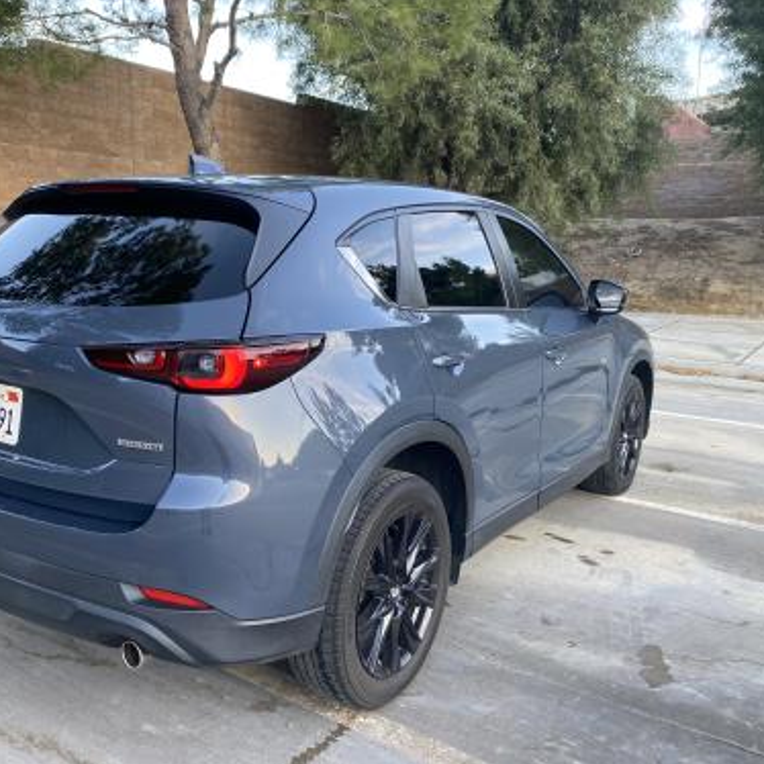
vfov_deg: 52.5
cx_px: 311
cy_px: 382
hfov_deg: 52.2
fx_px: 774
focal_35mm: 31
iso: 50
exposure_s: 1/121
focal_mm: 4.25
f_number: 1.8
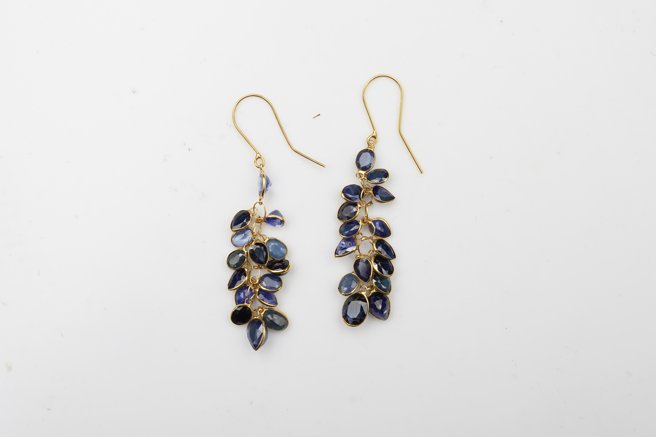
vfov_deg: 28.6
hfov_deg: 41.9
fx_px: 856
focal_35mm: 47
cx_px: 340
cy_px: 218
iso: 800
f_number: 18
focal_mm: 30
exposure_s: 1/125
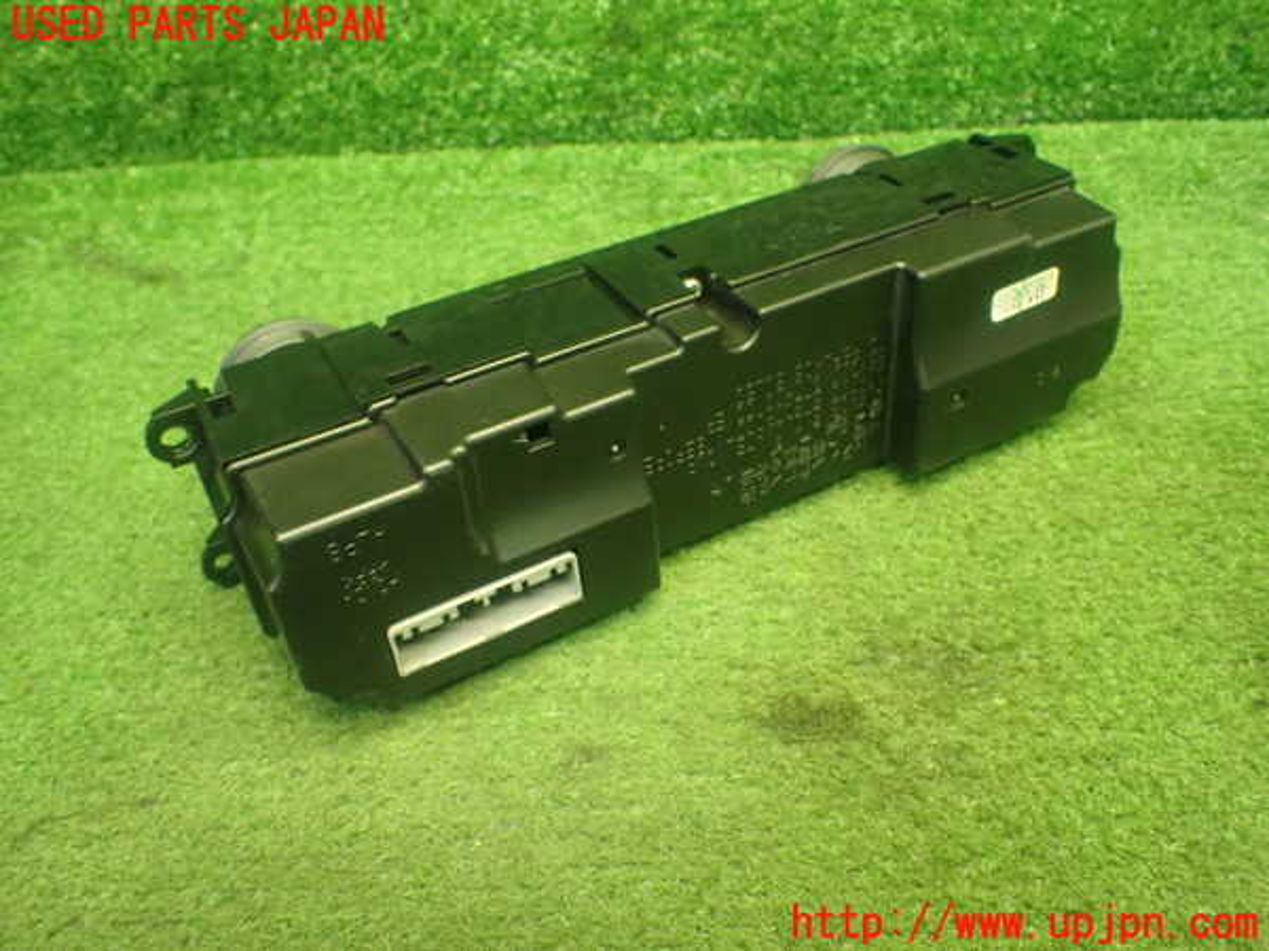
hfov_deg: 60.0
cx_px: 634
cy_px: 476
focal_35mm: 30
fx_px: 1100
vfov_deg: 46.8
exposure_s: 1/80
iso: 800
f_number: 2.3
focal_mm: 5.4
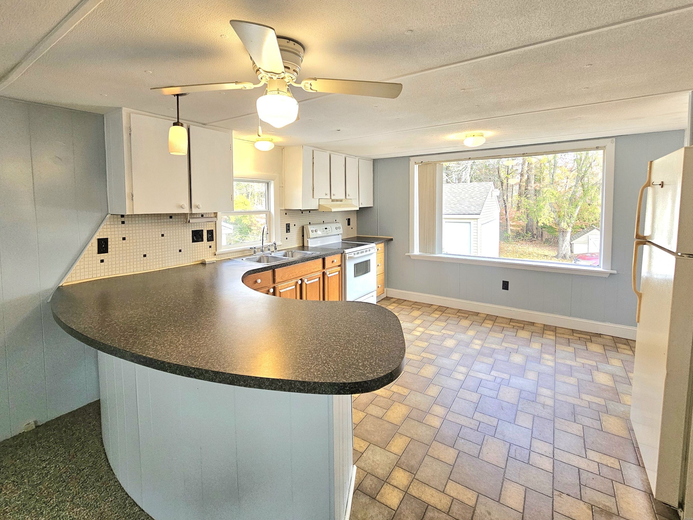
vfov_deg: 81.2
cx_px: 328
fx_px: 300
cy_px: 222
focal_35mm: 15
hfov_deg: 98.1
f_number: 2.2
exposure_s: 1/60.2
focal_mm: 2.2
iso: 100
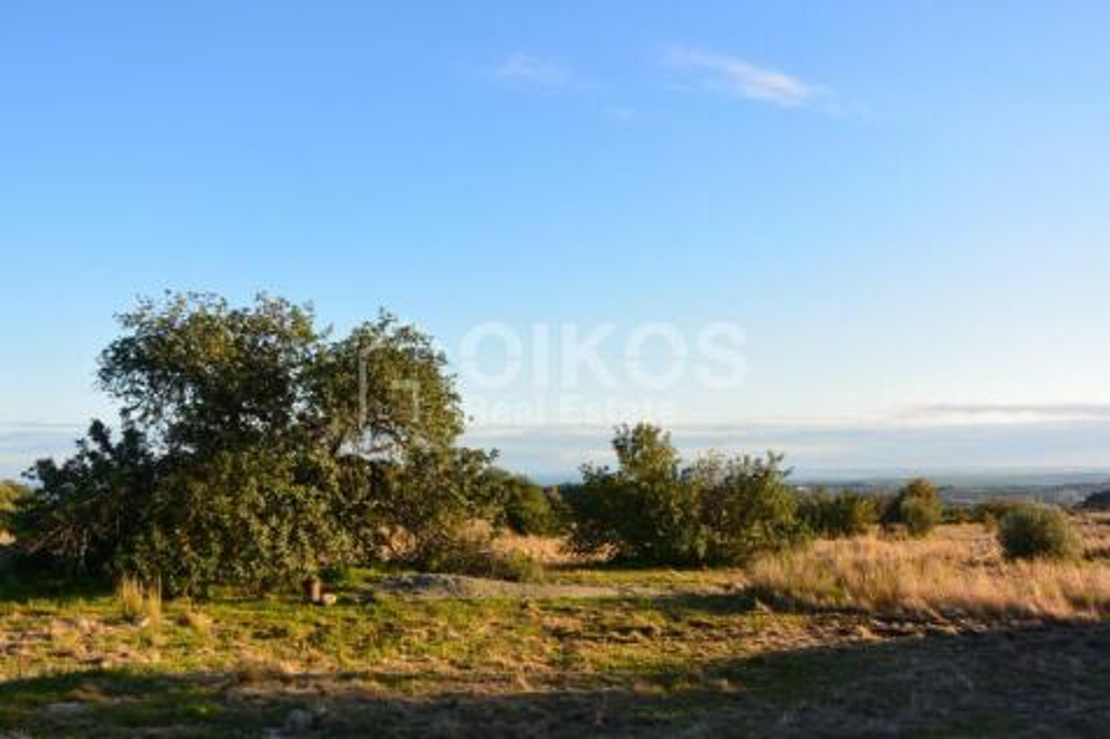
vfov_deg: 42.3
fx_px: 955
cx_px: 555
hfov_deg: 60.3
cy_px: 370
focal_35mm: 31
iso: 160
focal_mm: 11.8
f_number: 4.5
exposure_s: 1/640
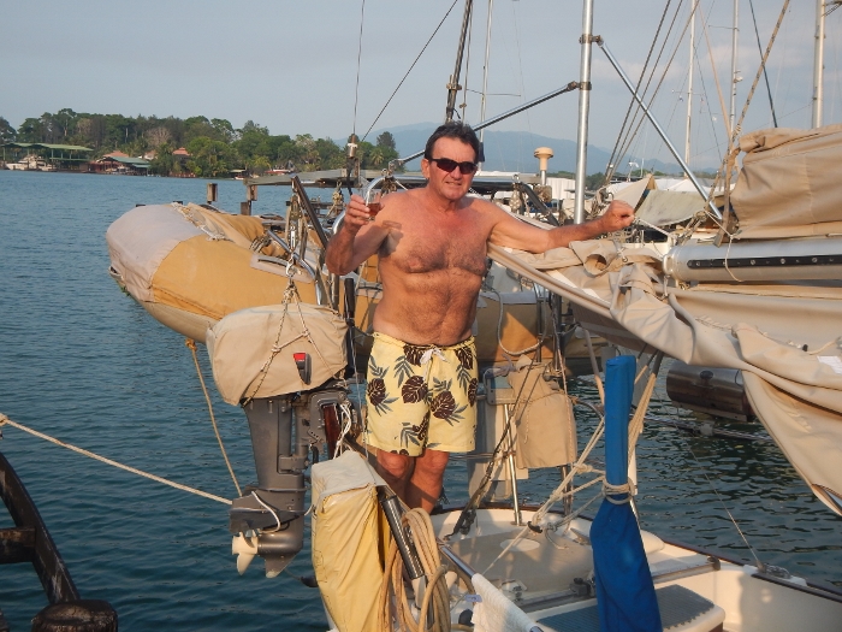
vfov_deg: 33.6
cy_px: 316
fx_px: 1046
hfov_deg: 43.9
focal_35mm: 43
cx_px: 421
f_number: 4
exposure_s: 1/640
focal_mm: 7.7
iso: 125
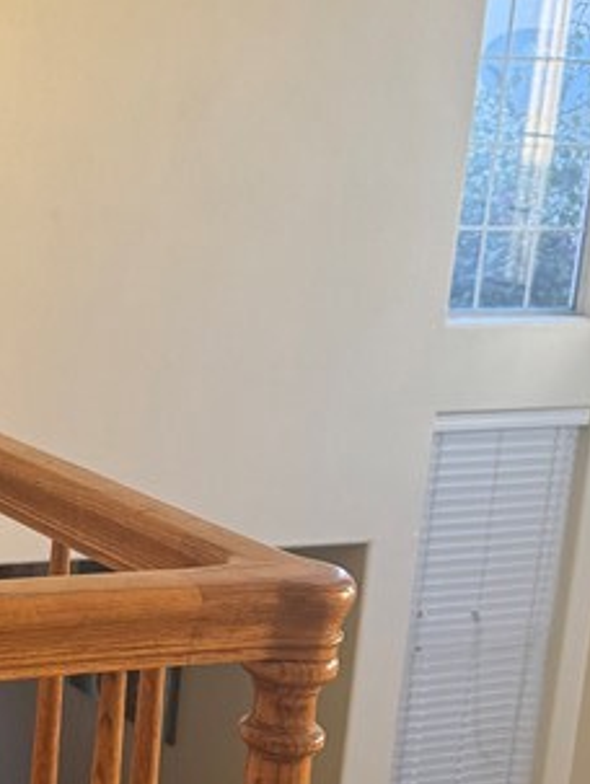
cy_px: 411
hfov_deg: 16.8
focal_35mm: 81
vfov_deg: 24.1
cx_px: -254
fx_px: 1837
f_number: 1.78
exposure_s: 1/121
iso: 100
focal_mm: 6.76
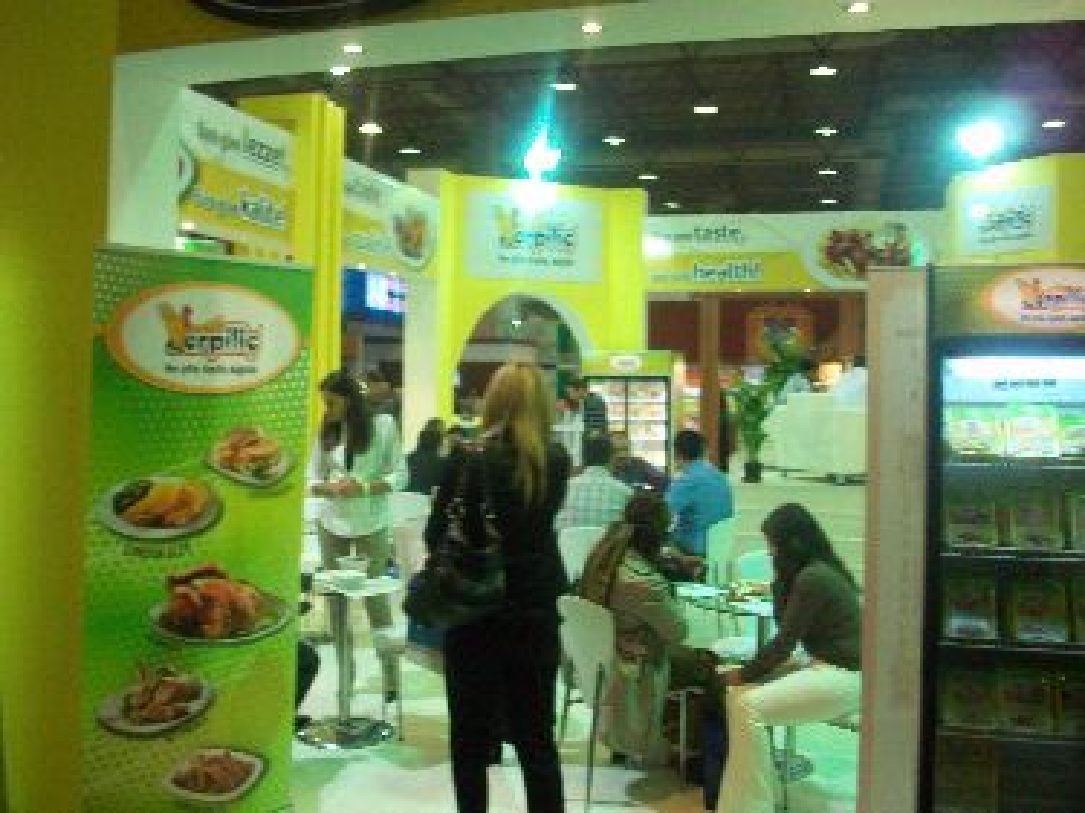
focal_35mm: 34
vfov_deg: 41.8
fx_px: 1065
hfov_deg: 54.0
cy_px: 406
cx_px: 542
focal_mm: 5.7
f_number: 2.8
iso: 304
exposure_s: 1/60
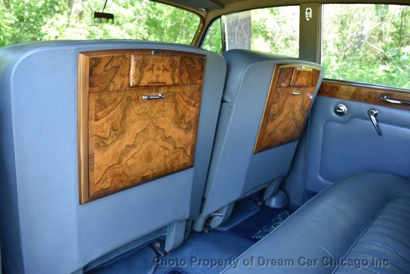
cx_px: 205
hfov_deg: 67.3
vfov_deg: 48.0
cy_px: 137
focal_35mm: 27
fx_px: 308
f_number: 6.3
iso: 800
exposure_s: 1/160
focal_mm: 18
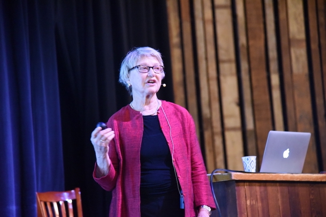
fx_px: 1087
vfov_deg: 11.4
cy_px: 108
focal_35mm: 120
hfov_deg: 17.1
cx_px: 163
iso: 12800
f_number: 4
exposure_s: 1/40
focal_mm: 120
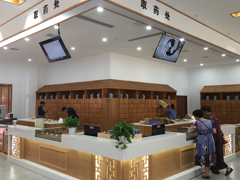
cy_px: 92
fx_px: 229
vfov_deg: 42.9
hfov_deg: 55.3
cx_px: 113
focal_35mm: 33
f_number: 2.2
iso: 80
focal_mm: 4.15
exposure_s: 1/33
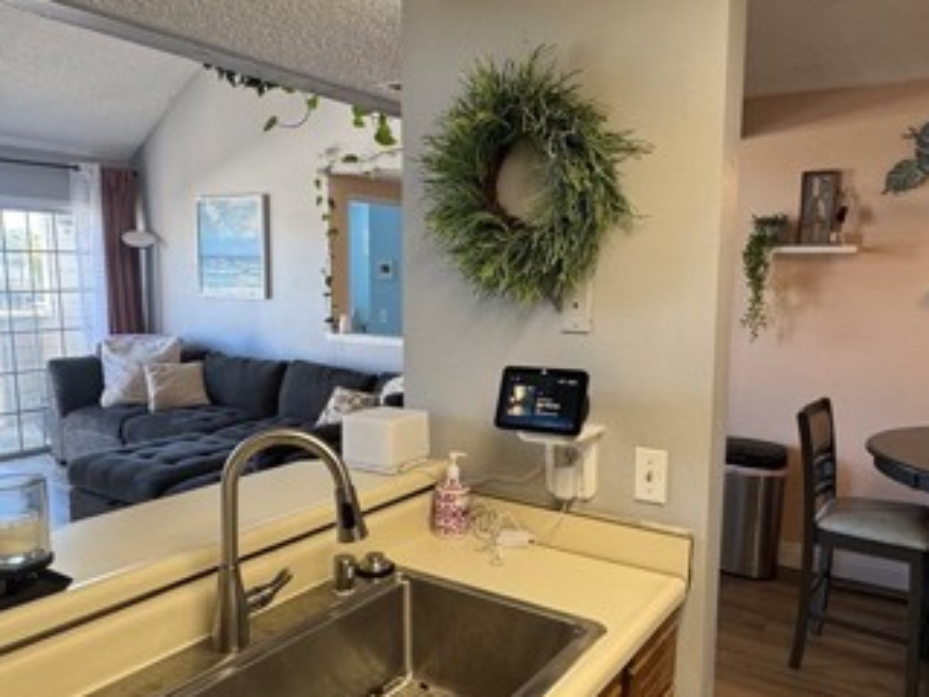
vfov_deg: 49.7
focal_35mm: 28
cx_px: 505
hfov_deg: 63.3
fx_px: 751
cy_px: 369
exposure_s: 1/120
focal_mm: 2.22
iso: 160
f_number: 2.2
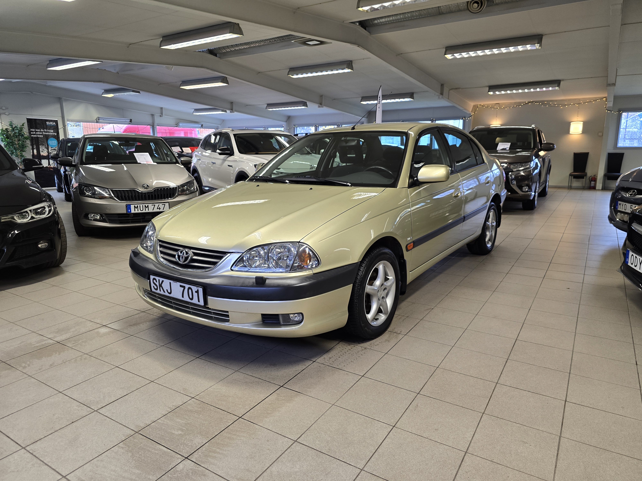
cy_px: 240
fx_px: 427
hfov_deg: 73.9
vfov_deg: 58.9
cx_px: 321
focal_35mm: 23
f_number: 1.7
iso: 125
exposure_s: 1/100
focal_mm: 6.3
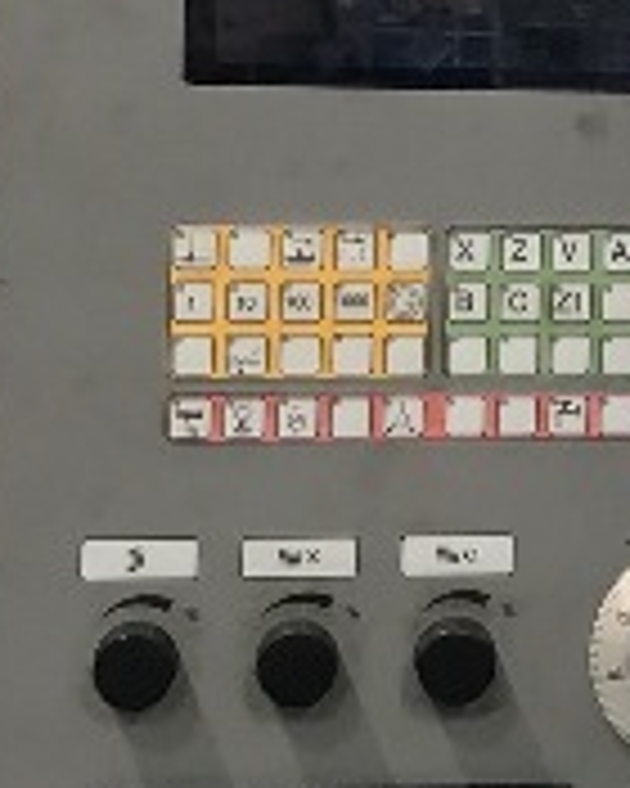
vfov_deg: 18.8
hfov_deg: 15.0
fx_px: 2331
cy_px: 59
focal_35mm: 100
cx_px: 698
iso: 50
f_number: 1.8
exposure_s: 1/17
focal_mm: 3.99
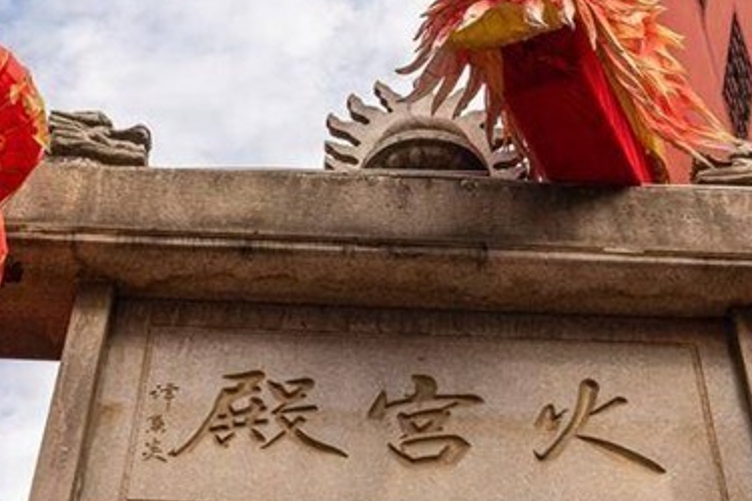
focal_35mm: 84
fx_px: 1755
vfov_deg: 16.2
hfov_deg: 24.2
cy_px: 194
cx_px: 423
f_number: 8
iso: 100
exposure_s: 1/250
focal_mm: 35
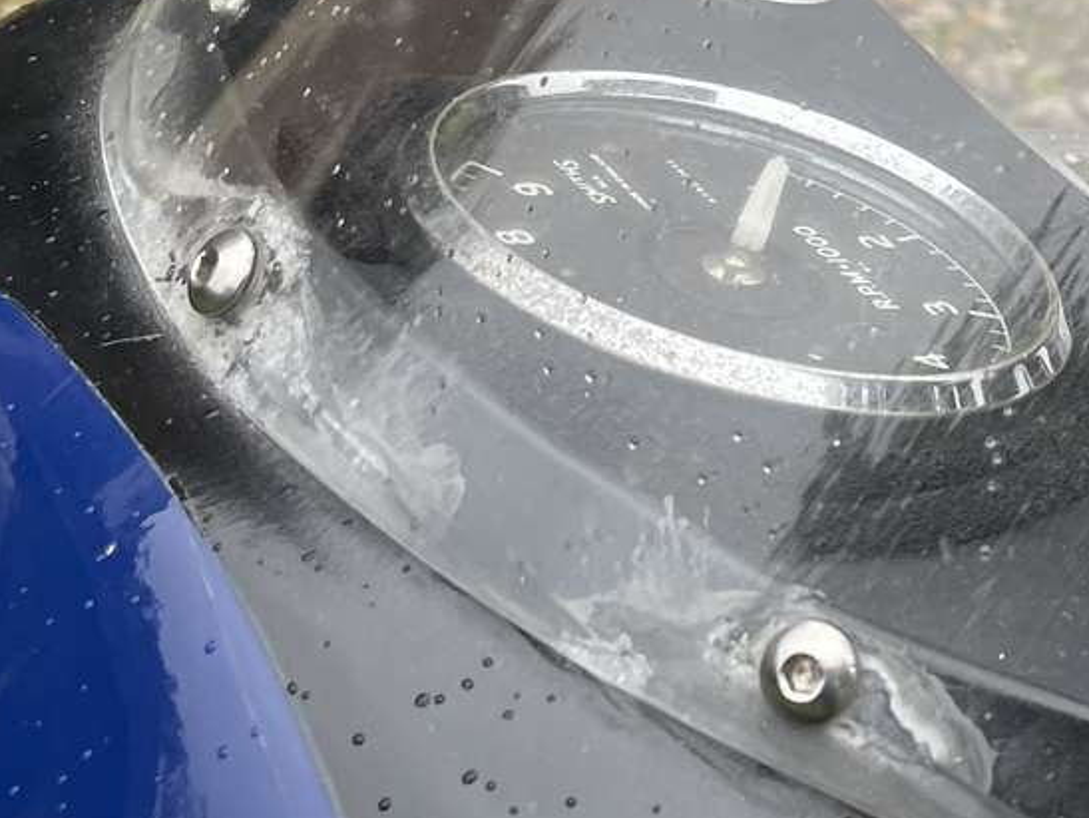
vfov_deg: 14.9
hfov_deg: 19.9
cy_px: -223
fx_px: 2991
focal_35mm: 95
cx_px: 1143
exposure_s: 1/298
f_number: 1.6
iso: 32
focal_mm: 4.2
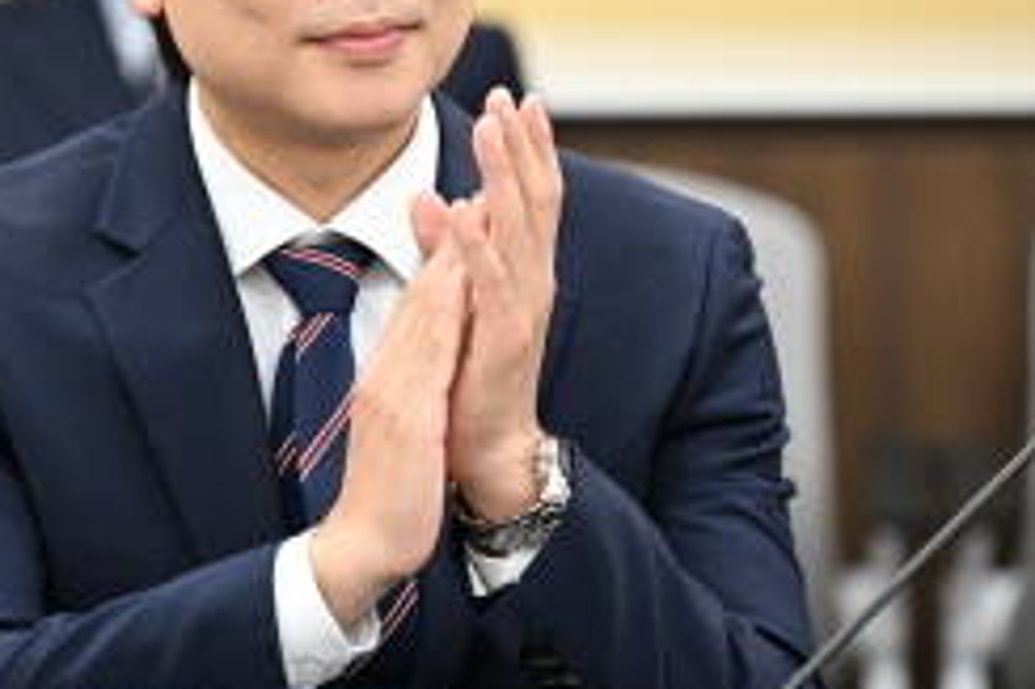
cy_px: 201
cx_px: 319
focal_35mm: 431
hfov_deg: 4.8
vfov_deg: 3.2
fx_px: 12383
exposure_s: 1/200
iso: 640
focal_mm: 165
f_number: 2.8
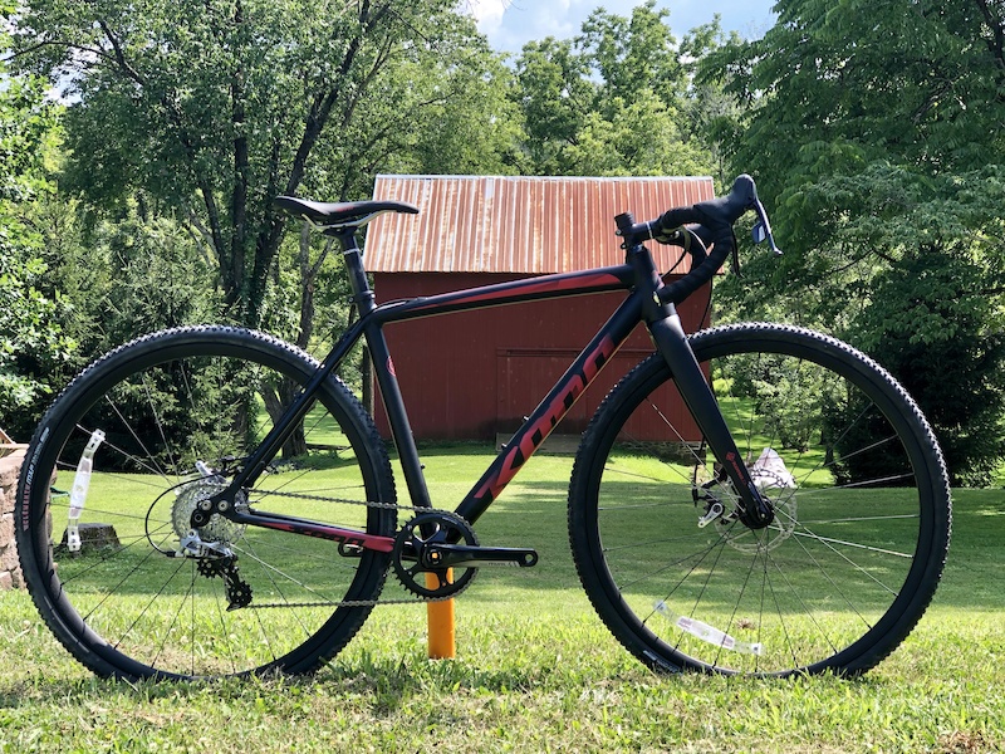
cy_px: 377
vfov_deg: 25.7
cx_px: 502
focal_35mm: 57
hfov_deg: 33.8
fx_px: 1655
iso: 20
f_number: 2.8
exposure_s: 1/138
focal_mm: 6.6
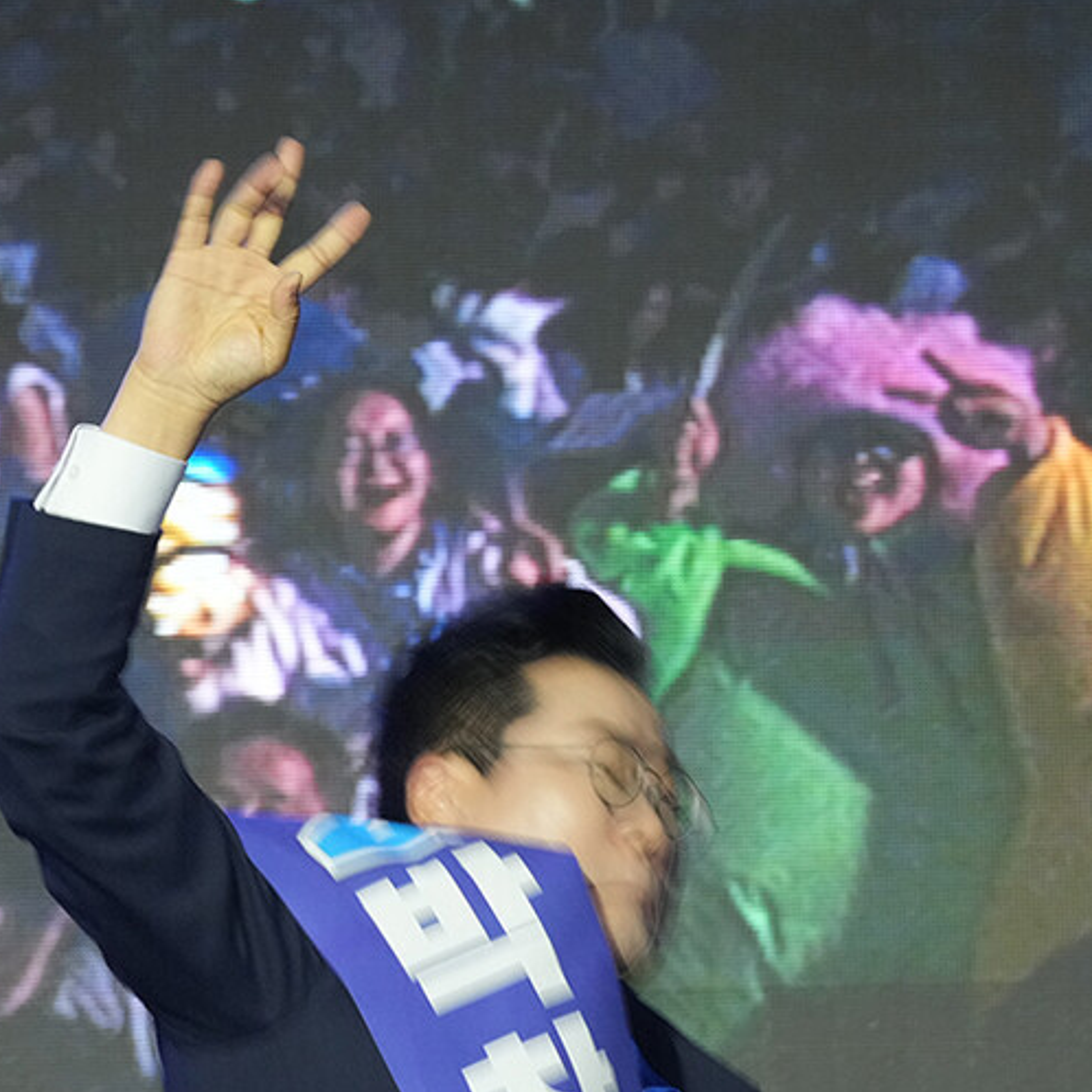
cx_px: 493
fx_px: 10100
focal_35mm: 283
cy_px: 606
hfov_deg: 6.2
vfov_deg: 6.2
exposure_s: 1/160
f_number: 9
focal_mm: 173
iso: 3200
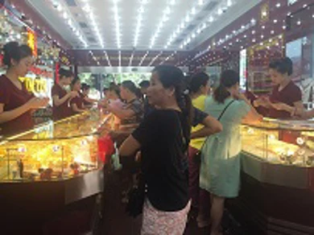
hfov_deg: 61.7
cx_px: 157
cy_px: 118
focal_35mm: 29
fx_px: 263
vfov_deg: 48.2
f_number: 2.2
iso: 50
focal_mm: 4.15
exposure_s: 1/120
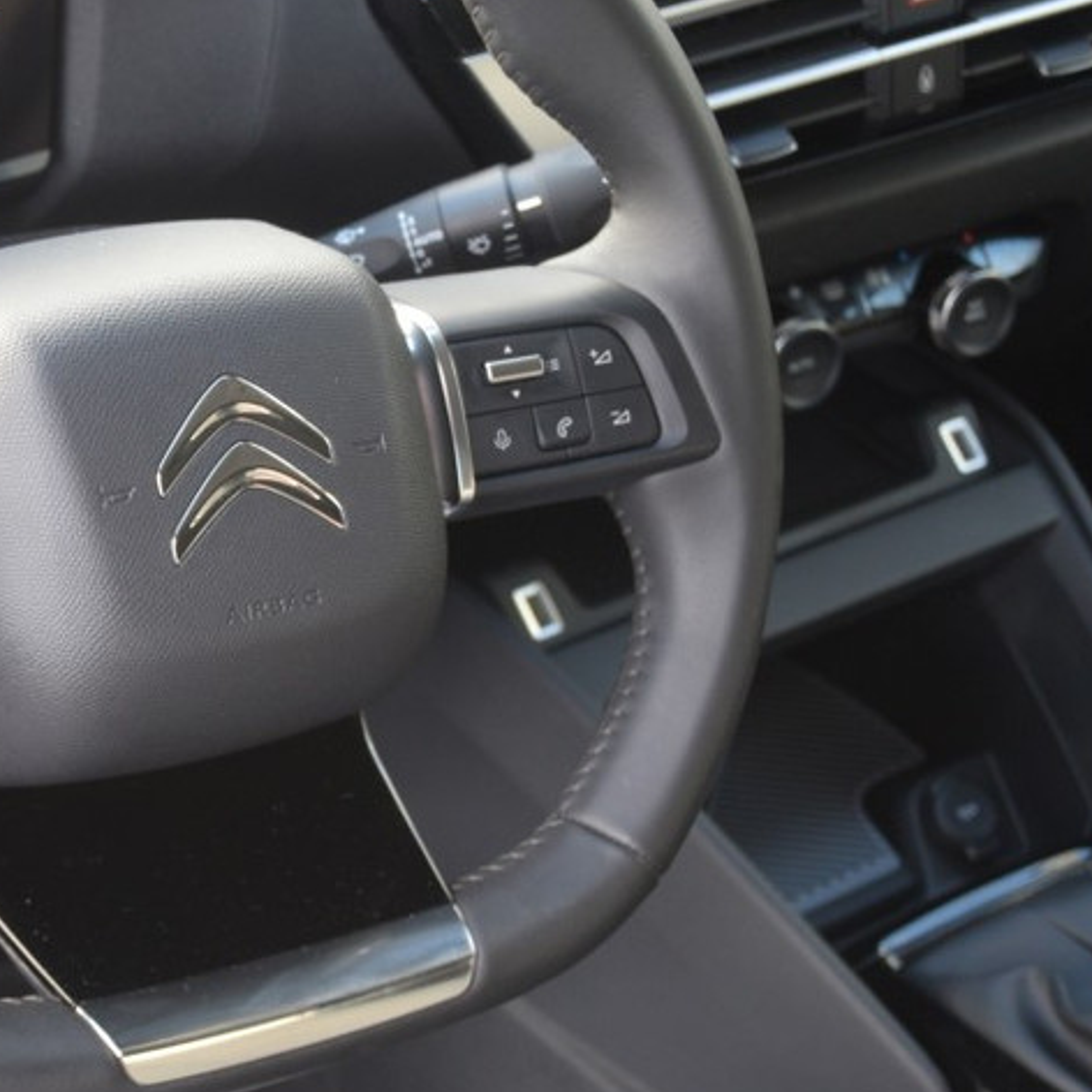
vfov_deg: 20.9
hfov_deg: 20.4
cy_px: 508
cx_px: 95
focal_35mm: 83
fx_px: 2962
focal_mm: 30
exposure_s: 1/60
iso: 560
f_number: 4.2
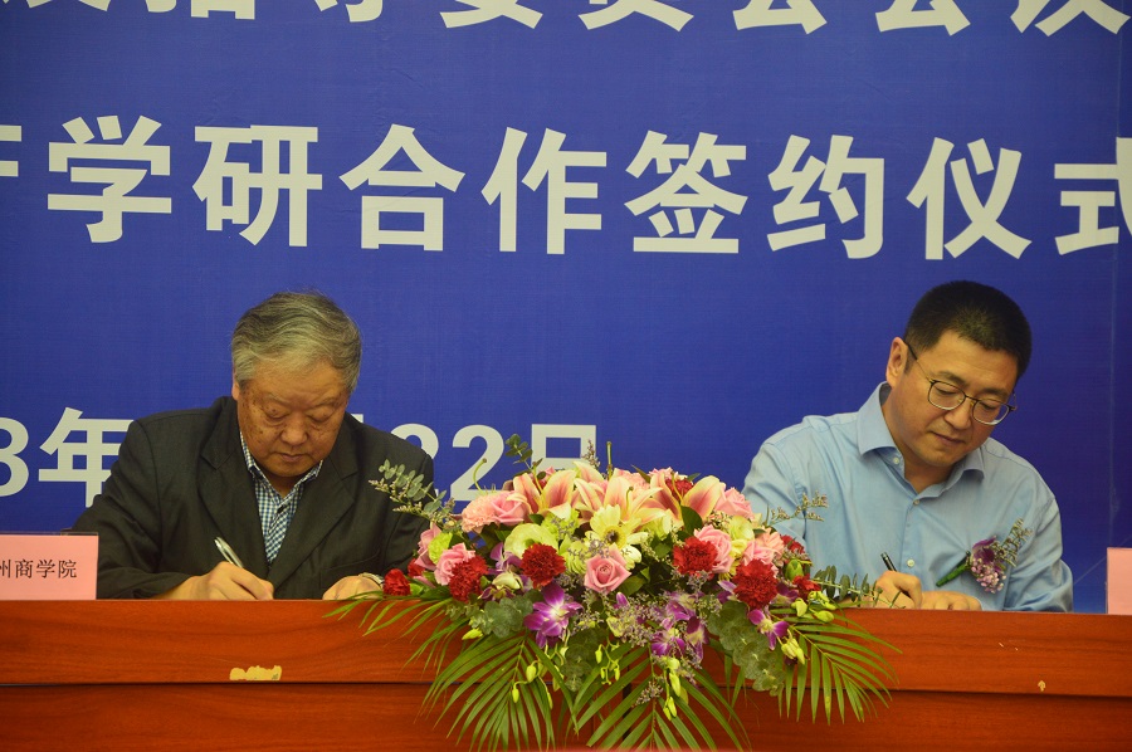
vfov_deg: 8.7
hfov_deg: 13.1
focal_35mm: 158
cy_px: 376
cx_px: 566
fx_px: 4947
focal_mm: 105
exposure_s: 1/13
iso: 800
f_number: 5.6
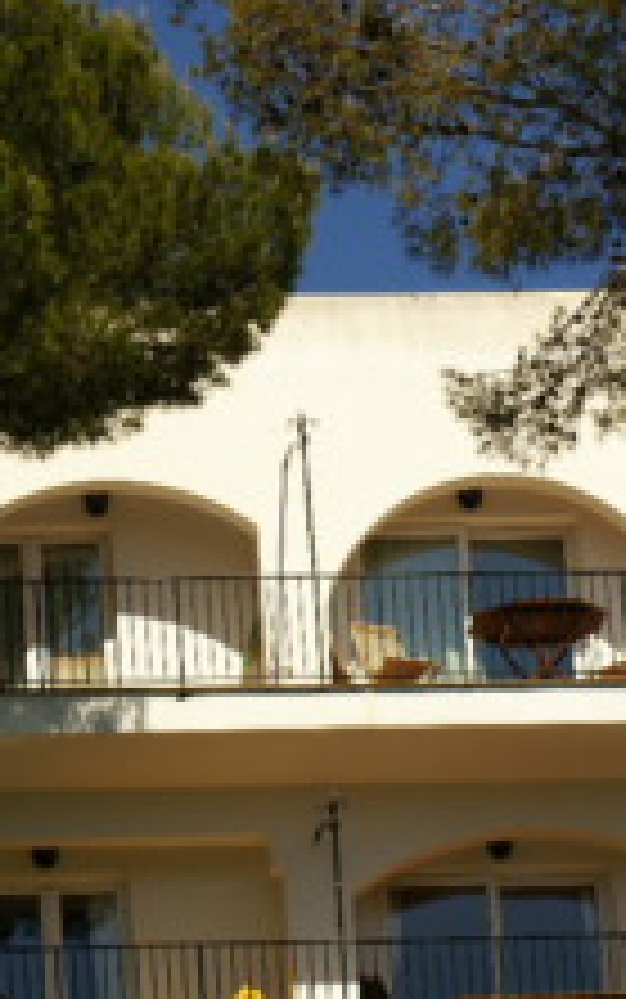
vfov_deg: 9.7
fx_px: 5888
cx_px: 162
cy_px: 513
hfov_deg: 6.1
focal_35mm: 216
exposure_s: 1/200
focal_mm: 70
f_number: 10
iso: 100
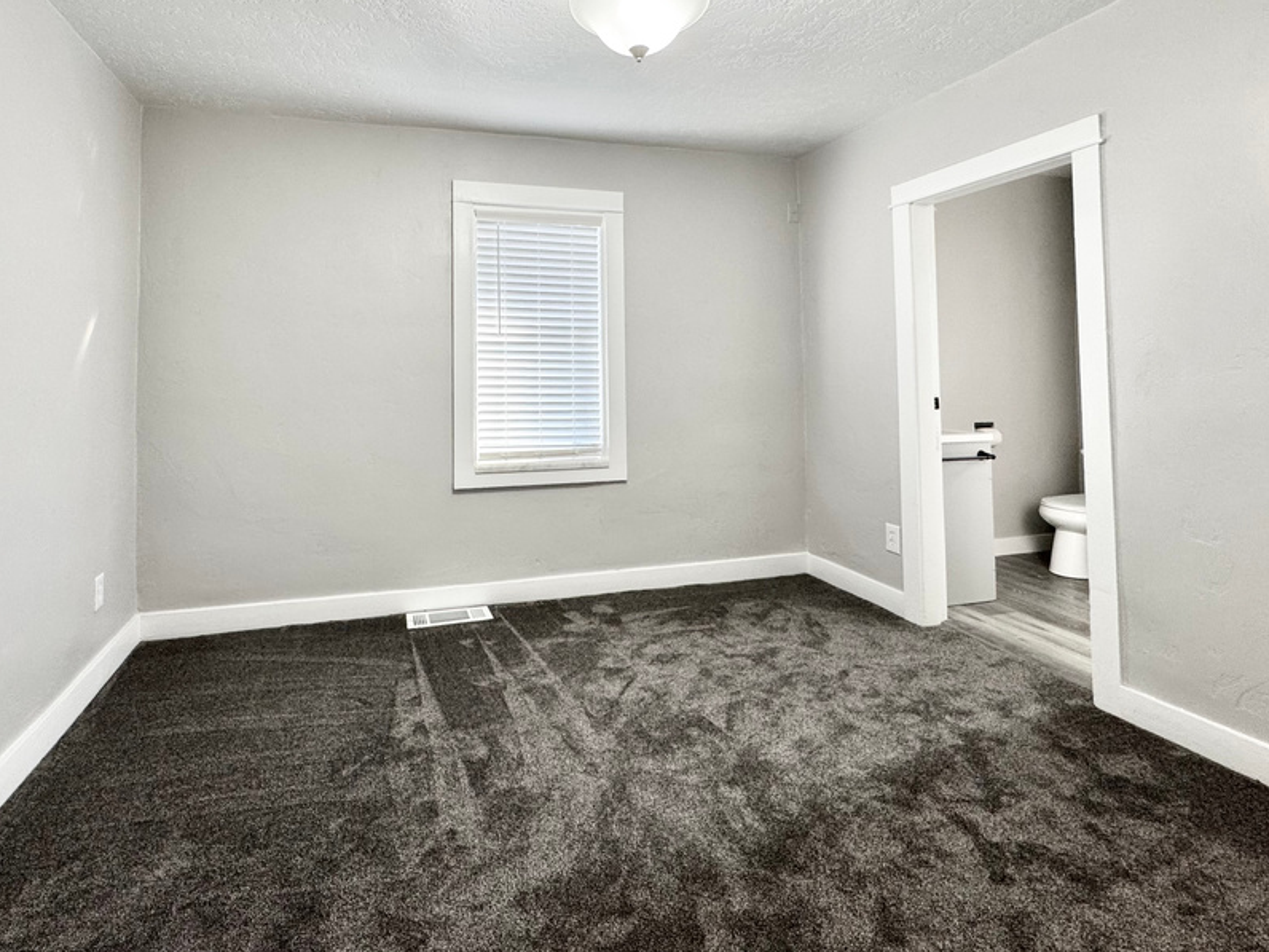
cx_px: 545
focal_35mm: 18
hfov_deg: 87.2
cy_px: 351
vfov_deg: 70.3
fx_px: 660
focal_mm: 2.22
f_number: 2.2
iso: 160
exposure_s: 1/120
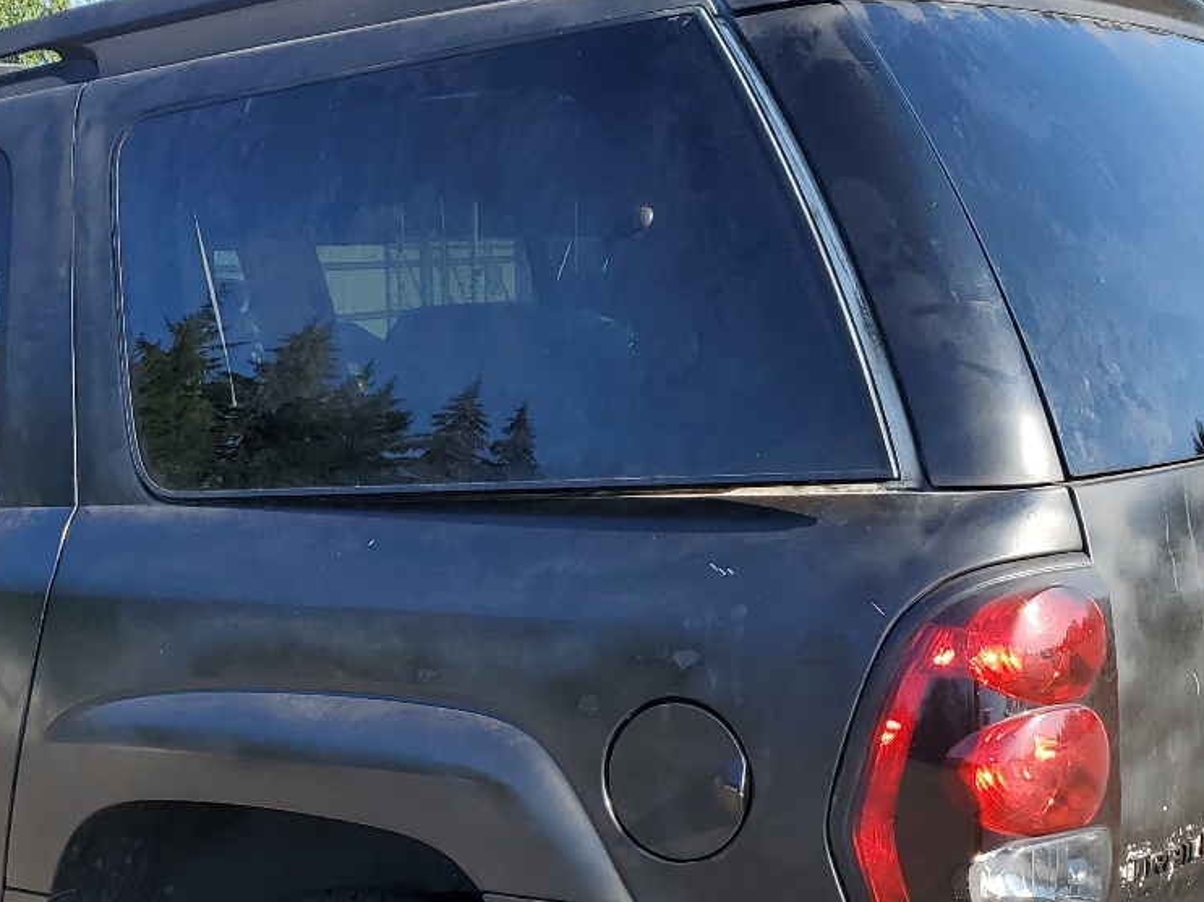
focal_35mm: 56
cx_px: 368
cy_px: 759
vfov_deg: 25.5
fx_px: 1947
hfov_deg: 33.9
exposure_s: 1/1250
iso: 50
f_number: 1.5
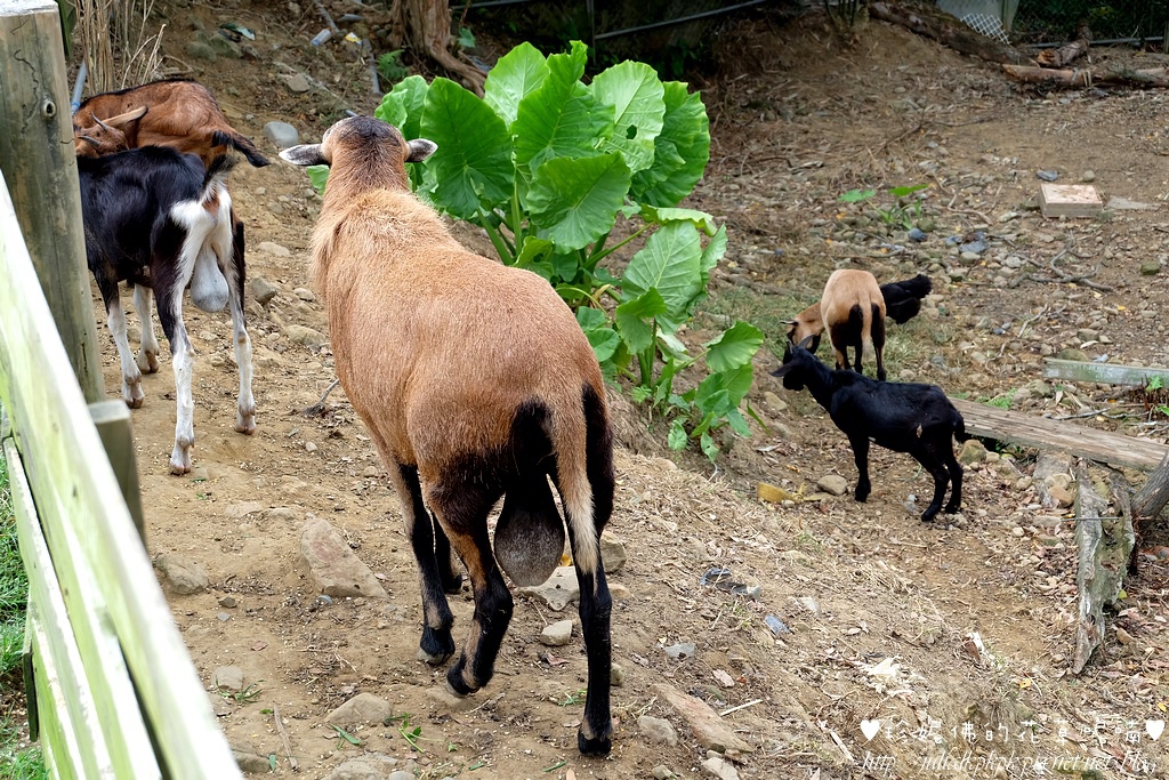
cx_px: 584
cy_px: 390
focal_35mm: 60
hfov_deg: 33.4
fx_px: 1948
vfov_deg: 22.6
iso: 200
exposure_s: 1/60
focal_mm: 40.2
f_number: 7.1
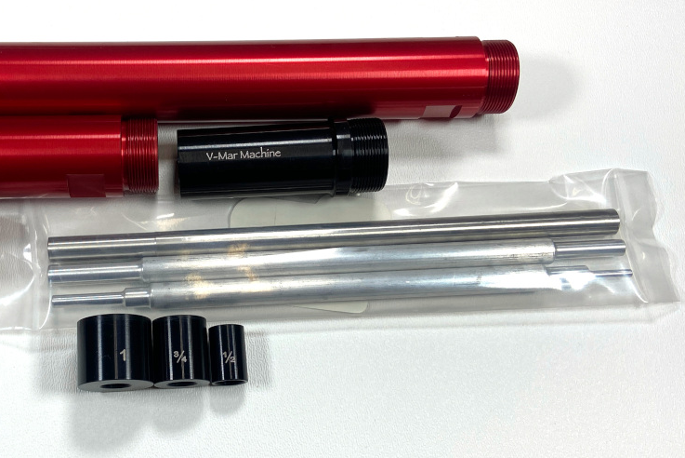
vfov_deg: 30.5
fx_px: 838
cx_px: 188
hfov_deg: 43.3
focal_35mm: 44
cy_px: 261
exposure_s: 1/333
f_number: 1.8
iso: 32
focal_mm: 4.25
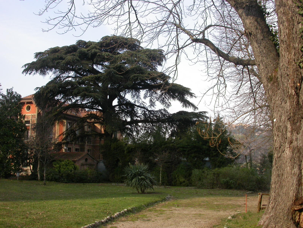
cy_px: 114
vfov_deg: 37.7
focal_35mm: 38
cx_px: 152
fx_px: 333
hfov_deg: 49.0
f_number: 6
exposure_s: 1/194
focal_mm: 7.85
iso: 100
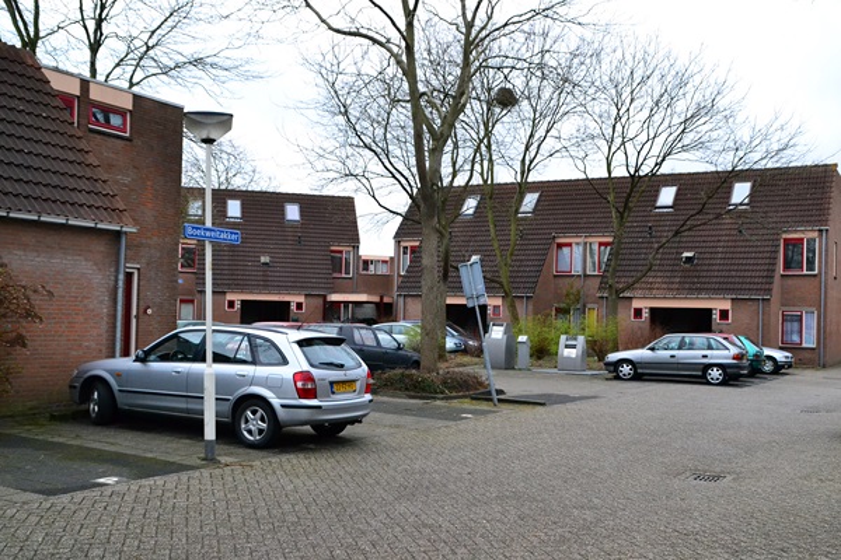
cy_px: 280
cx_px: 420
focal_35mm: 38
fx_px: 876
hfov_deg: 51.3
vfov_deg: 35.5
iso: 3200
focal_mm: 25
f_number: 8
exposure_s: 1/3200
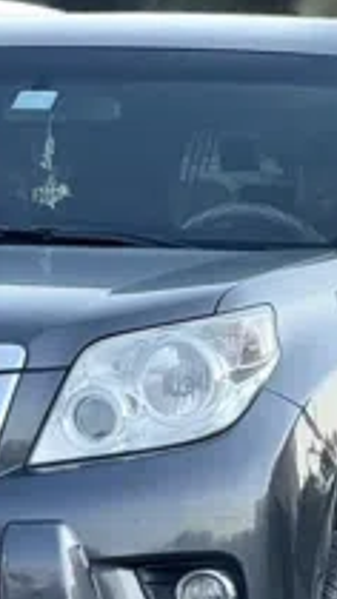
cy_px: 165
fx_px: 6344
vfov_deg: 5.4
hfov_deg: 3.0
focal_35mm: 399
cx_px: 54
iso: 64
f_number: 2.8
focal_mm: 15.66
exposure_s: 1/477
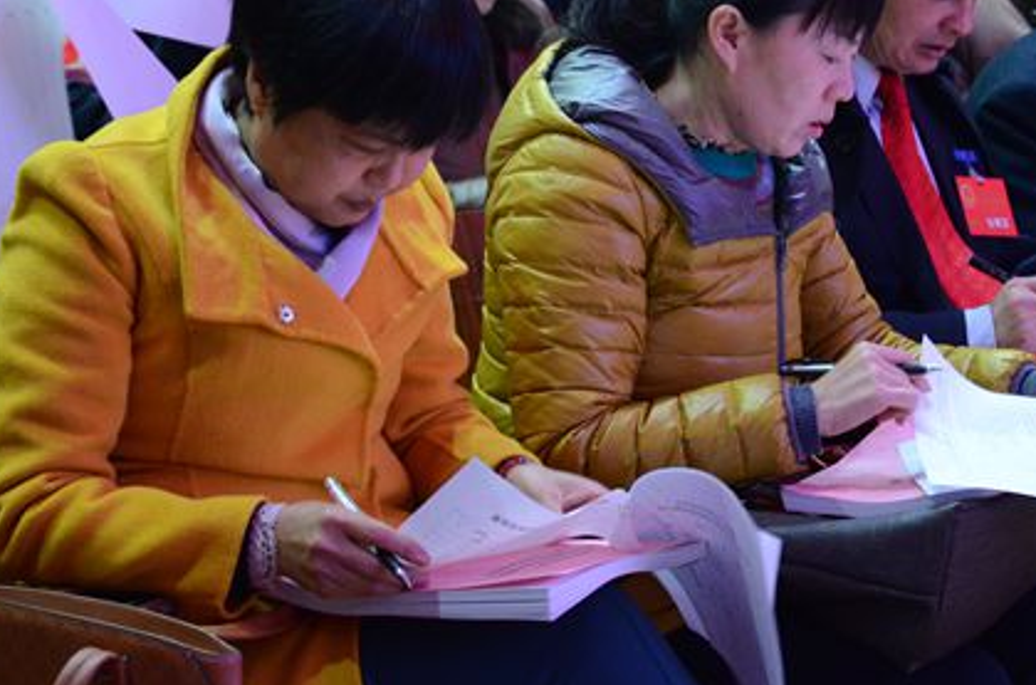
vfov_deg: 15.3
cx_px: 566
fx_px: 2545
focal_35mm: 89
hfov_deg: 23.0
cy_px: 250
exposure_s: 1/30
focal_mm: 45
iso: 3200
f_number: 5
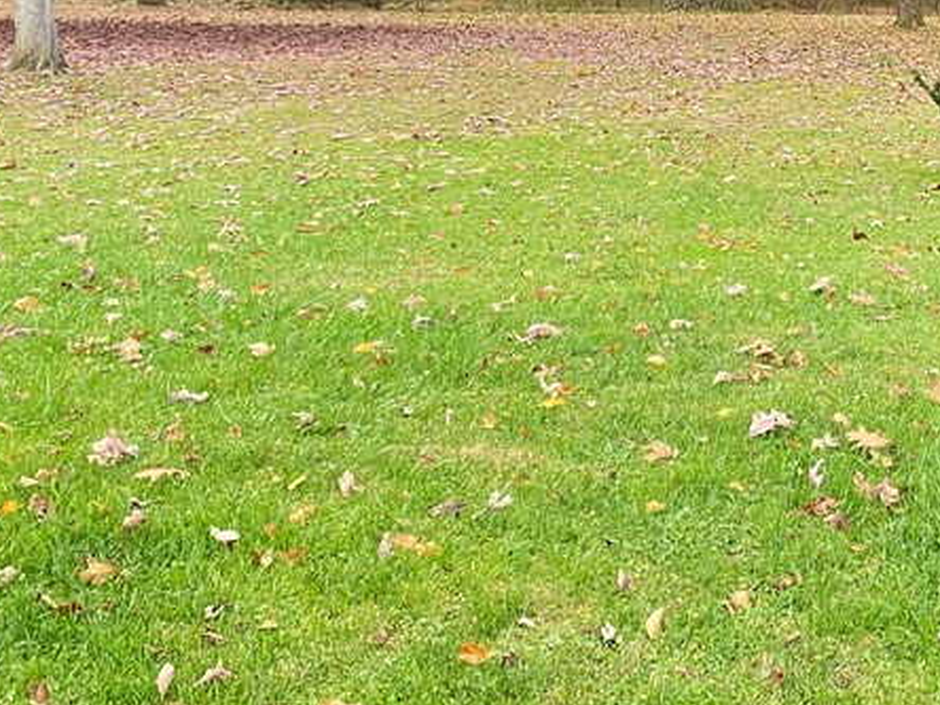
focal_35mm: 60
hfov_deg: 30.4
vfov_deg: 23.8
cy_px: 83
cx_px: 885
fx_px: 1629
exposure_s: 1/97
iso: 125
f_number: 1.8
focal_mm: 4.25
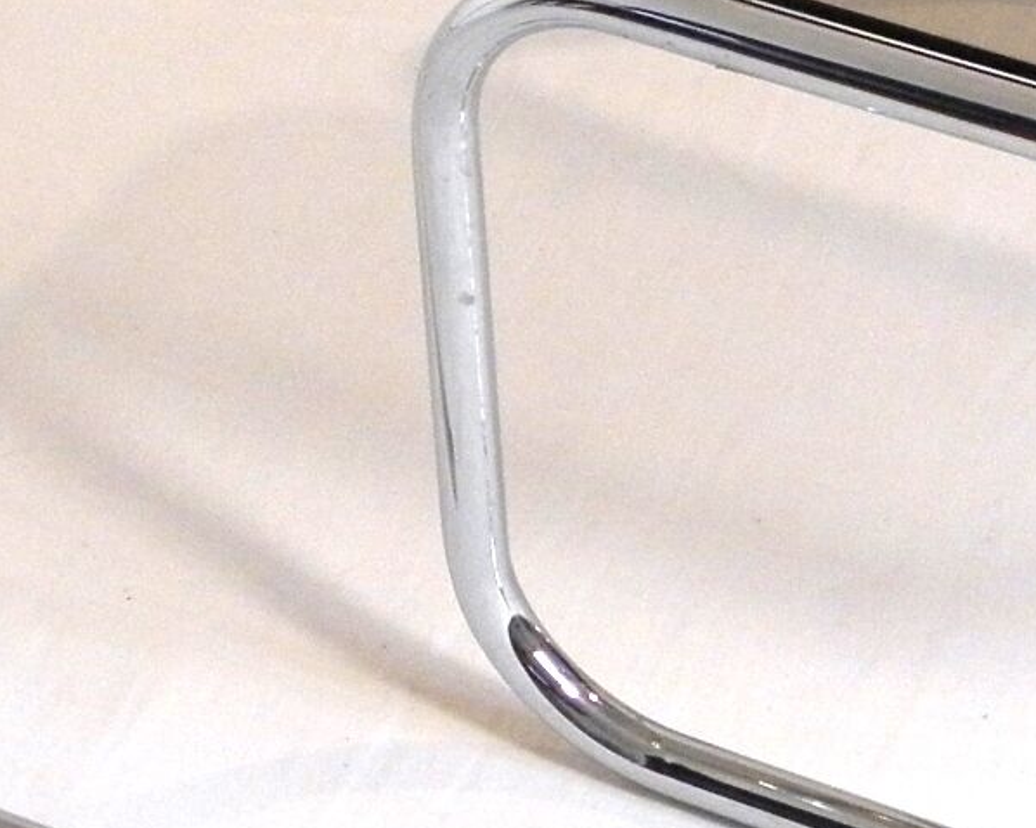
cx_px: 774
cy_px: 161
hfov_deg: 9.2
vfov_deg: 7.4
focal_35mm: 209
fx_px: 6406
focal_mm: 9.1
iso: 200
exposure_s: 1/40
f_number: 4
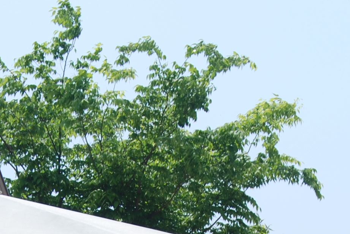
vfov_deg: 6.6
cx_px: 134
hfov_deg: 10.2
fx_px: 1966
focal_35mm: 202
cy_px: 460
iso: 100
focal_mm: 32
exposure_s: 1/250
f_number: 8
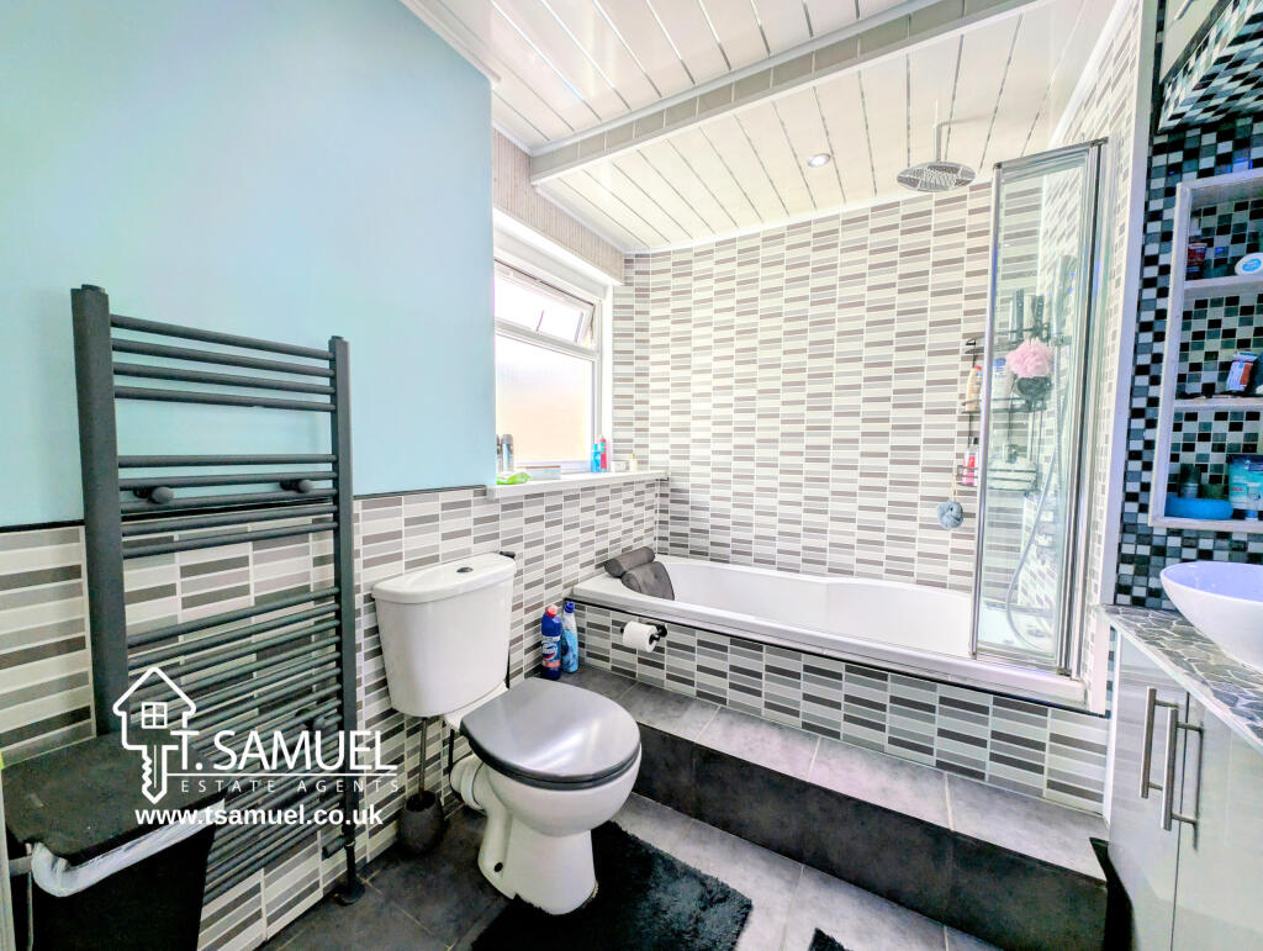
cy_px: 476
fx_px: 438
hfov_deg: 110.5
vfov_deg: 94.6
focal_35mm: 12
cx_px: 632
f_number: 1.95
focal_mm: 2.23
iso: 37
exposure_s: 1/149
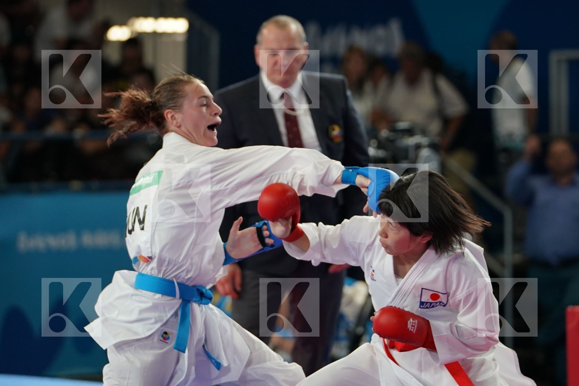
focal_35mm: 225
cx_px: 290
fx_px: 3618
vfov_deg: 6.1
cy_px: 193
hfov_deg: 9.1
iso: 1600
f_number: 2.8
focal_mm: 150
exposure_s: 1/1000
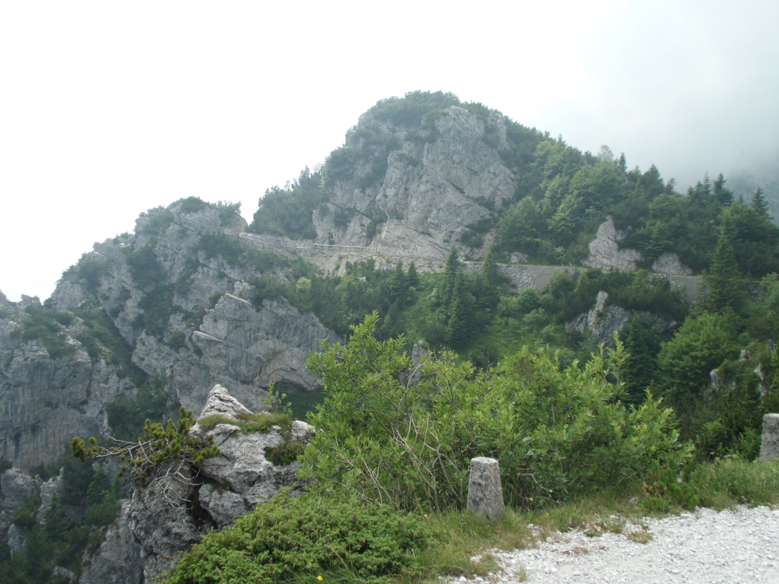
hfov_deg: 55.4
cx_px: 390
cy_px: 292
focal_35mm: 33
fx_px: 743
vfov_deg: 42.9
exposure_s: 1/80
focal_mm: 6
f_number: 9
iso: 100
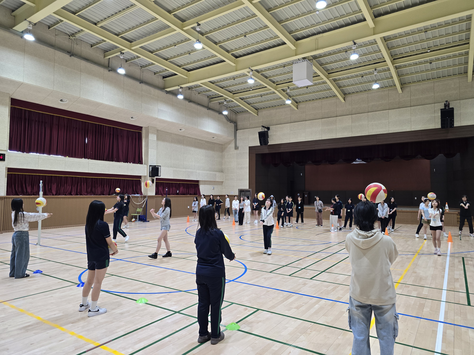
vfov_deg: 58.9
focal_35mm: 23
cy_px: 178
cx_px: 237
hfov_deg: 73.9
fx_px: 315
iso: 160
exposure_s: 1/120
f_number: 1.7
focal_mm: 6.3
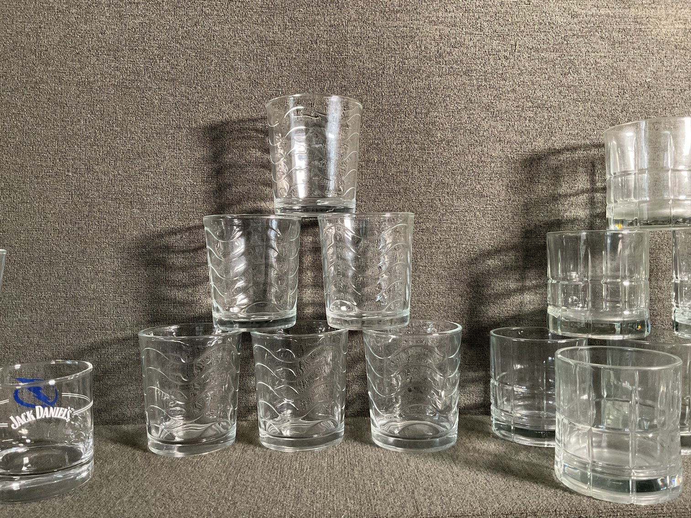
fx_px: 579
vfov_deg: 48.2
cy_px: 259
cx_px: 346
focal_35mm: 29
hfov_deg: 61.7
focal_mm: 3
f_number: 1.8
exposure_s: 1/60
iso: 200
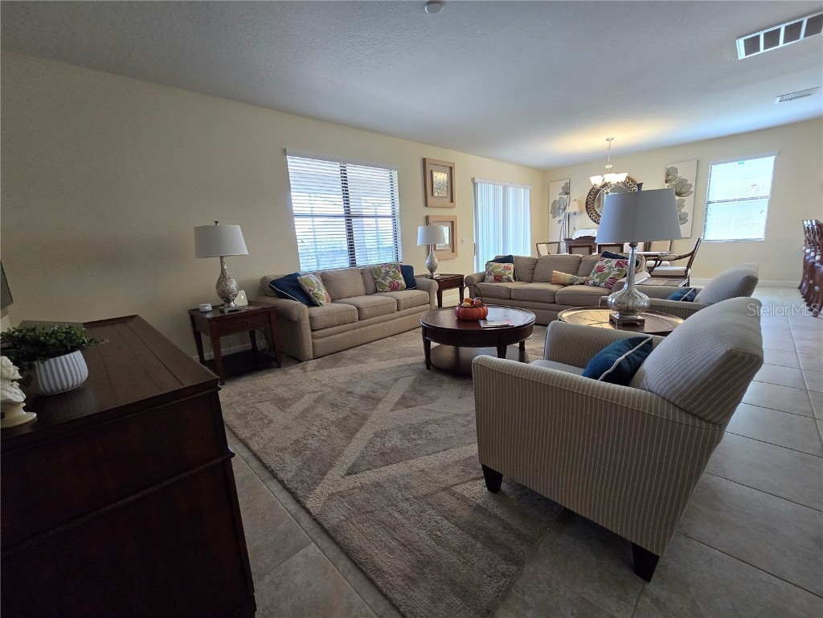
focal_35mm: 13
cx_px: 412
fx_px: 309
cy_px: 309
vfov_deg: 89.9
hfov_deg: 106.2
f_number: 2.2
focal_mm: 2.2
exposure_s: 1/60
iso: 250
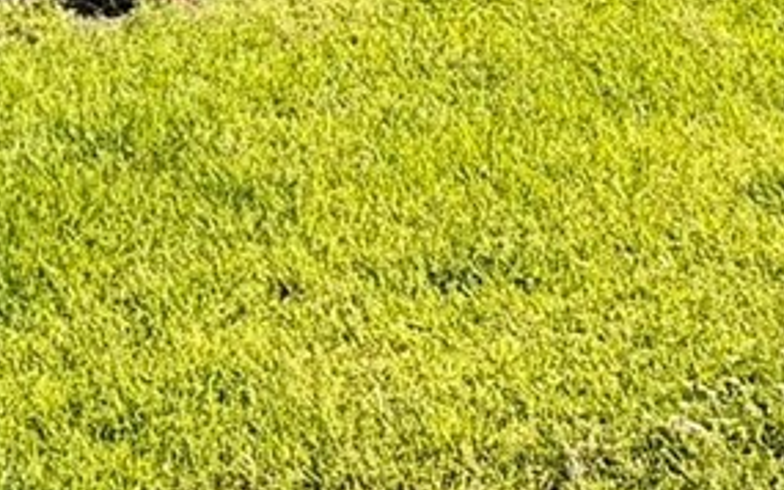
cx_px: -198
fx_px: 3055
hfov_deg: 14.1
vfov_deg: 8.2
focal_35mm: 143
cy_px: -796
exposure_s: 1/2907
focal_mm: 6.76
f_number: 1.78
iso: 80
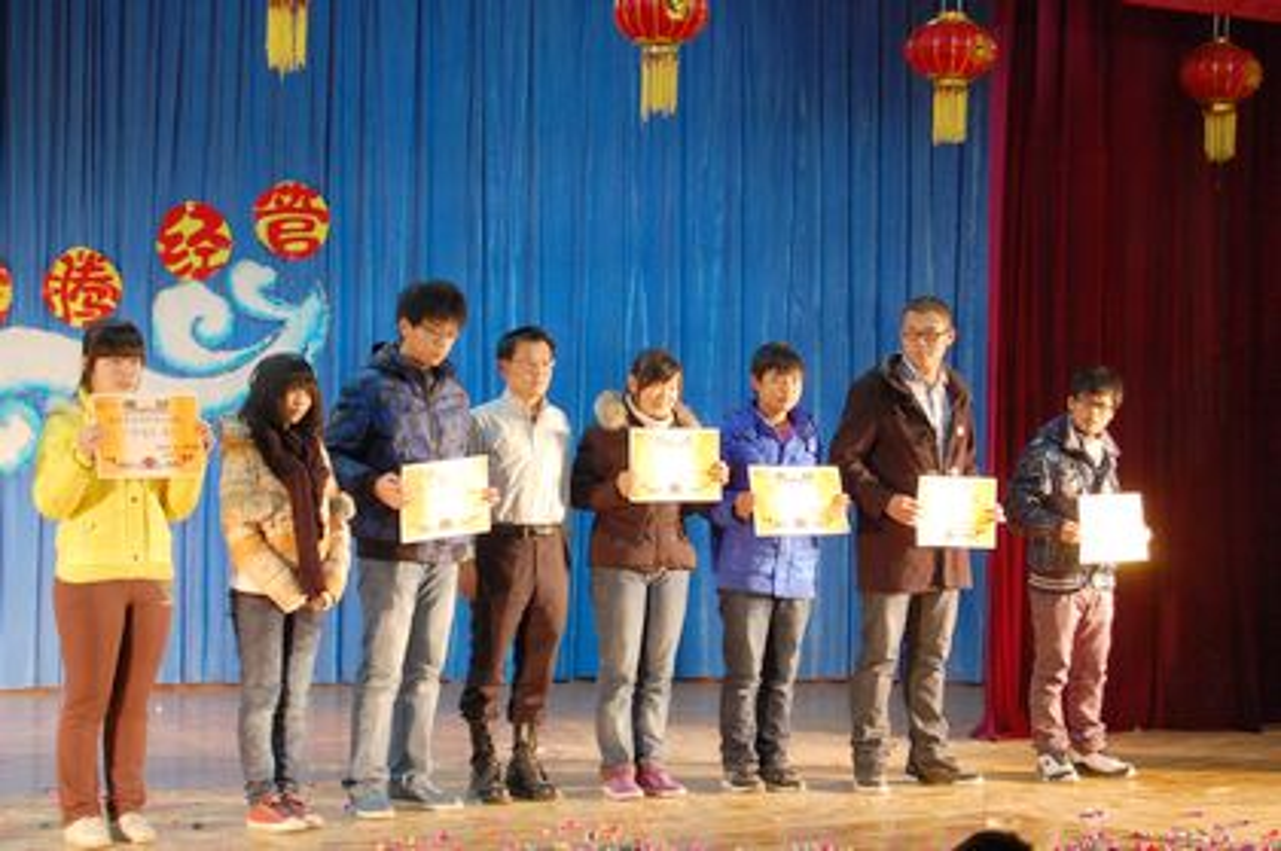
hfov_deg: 24.6
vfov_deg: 16.5
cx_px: 640
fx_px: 2932
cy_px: 426
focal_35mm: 82
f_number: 5.6
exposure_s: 1/50
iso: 800
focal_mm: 55
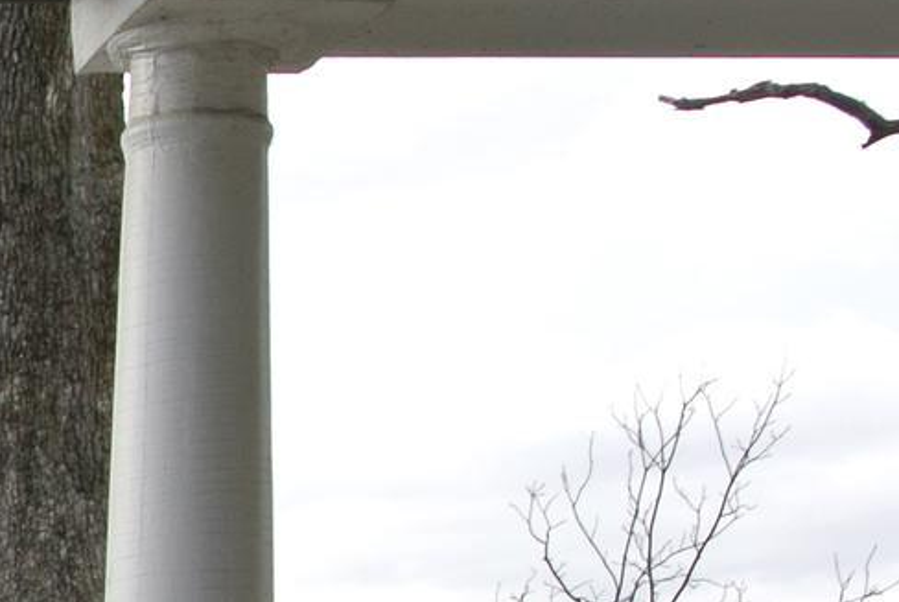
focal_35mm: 130
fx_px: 3251
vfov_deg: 9.8
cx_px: -870
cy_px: 1206
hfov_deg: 13.6
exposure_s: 1/60
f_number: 9
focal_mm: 11.8
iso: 100
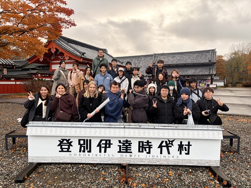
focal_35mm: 26
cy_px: 94
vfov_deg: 53.1
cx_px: 126
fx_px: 189
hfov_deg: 67.3
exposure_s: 1/197
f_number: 1.6
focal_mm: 5.96
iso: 64
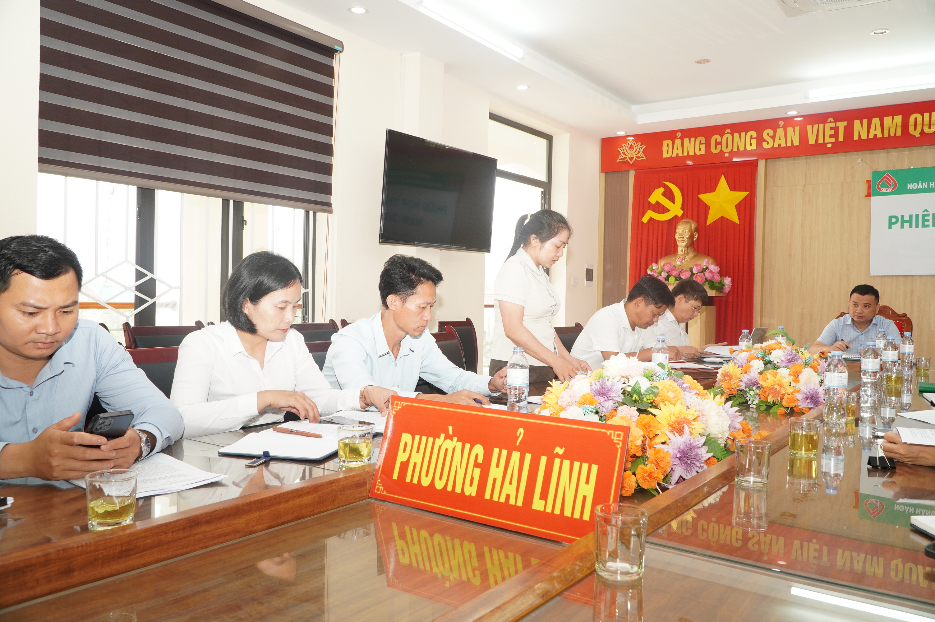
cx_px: 468
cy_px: 311
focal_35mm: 27
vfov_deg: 47.8
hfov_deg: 67.4
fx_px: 701
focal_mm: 18
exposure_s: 1/60
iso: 500
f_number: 7.1
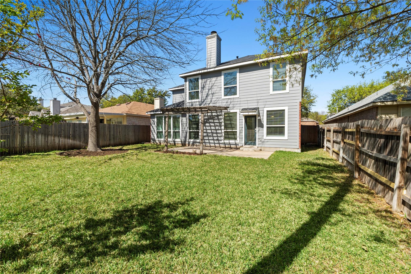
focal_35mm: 15
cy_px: 137
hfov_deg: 100.4
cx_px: 206
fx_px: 171
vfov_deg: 77.3
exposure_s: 1/30
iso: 250
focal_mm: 10
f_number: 11
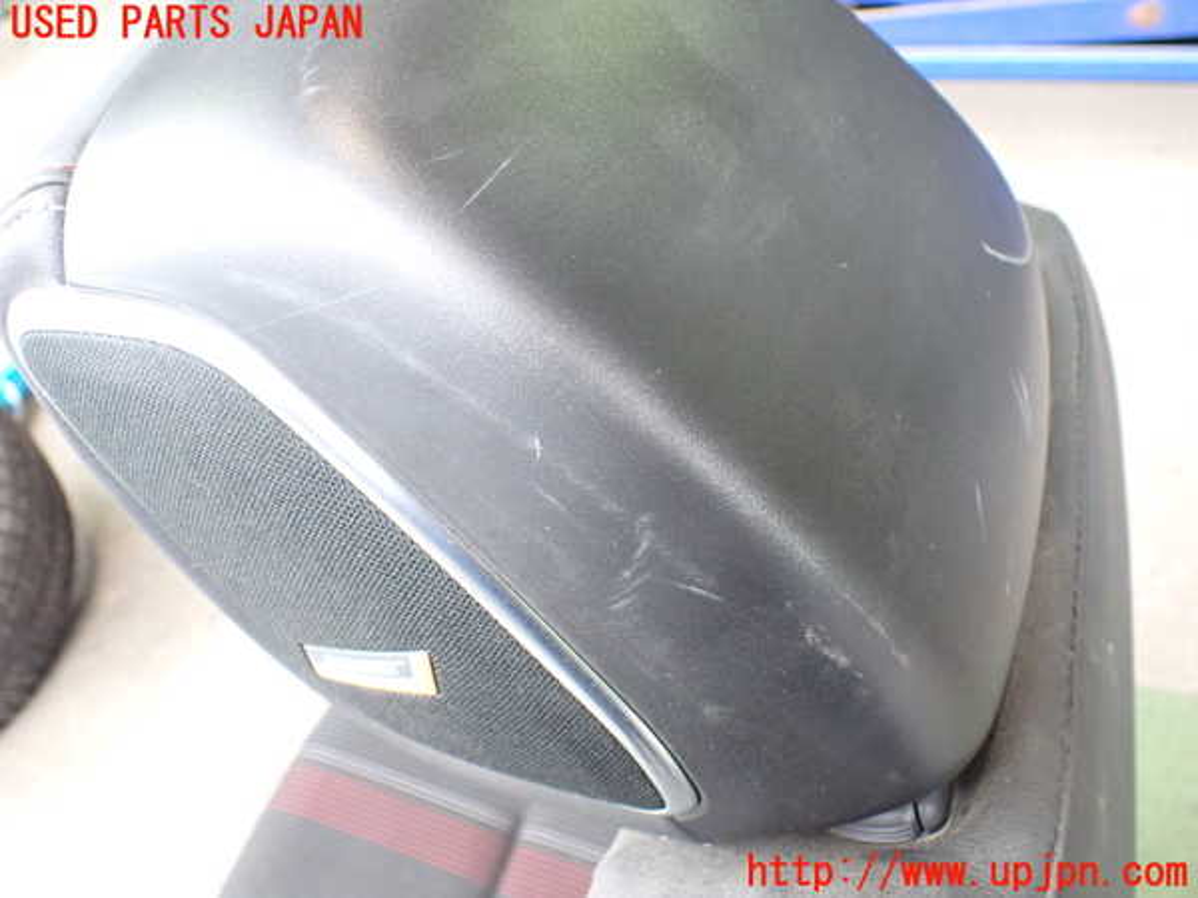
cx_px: 599
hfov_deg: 60.0
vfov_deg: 46.8
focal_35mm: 30
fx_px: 1038
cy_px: 449
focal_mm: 5.4
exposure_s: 1/100
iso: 800
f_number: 2.3
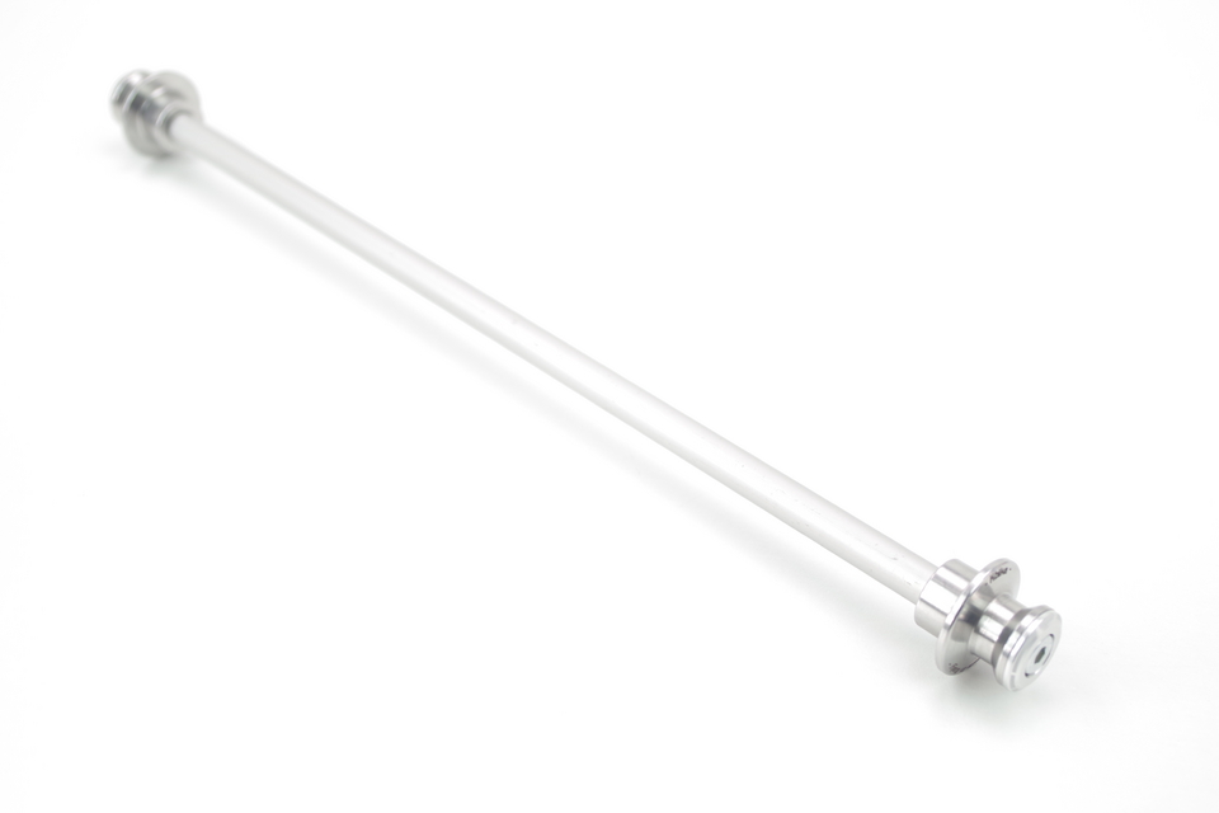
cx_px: 610
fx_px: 1761
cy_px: 406
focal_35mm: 52
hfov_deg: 38.2
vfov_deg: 26.0
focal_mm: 35
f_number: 5.6
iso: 100
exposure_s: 1/30
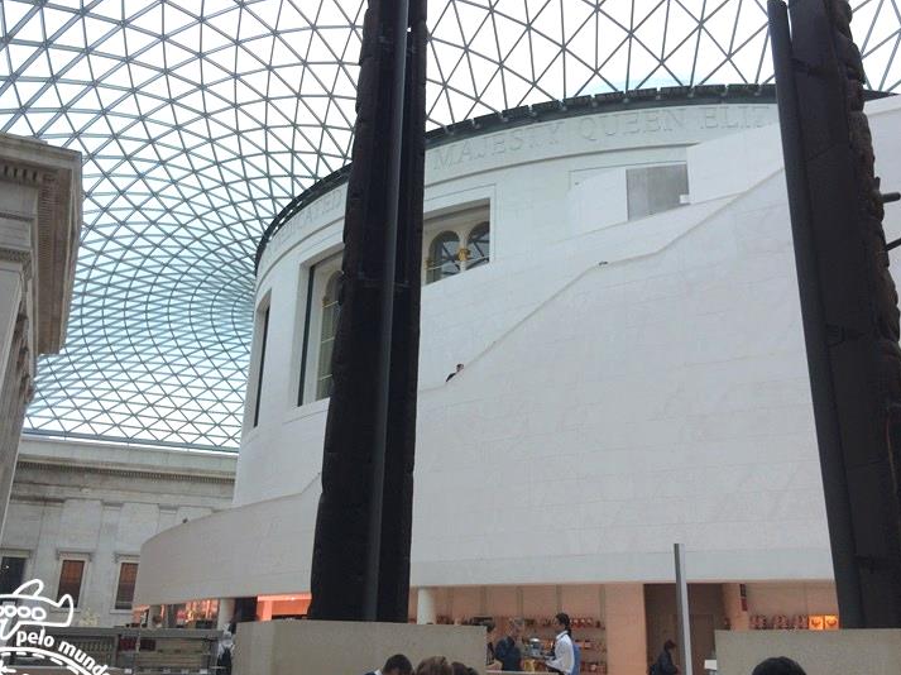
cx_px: 461
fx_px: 911
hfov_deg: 52.6
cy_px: 304
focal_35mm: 35
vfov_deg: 40.6
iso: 64
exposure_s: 1/100
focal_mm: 4.15
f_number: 2.2
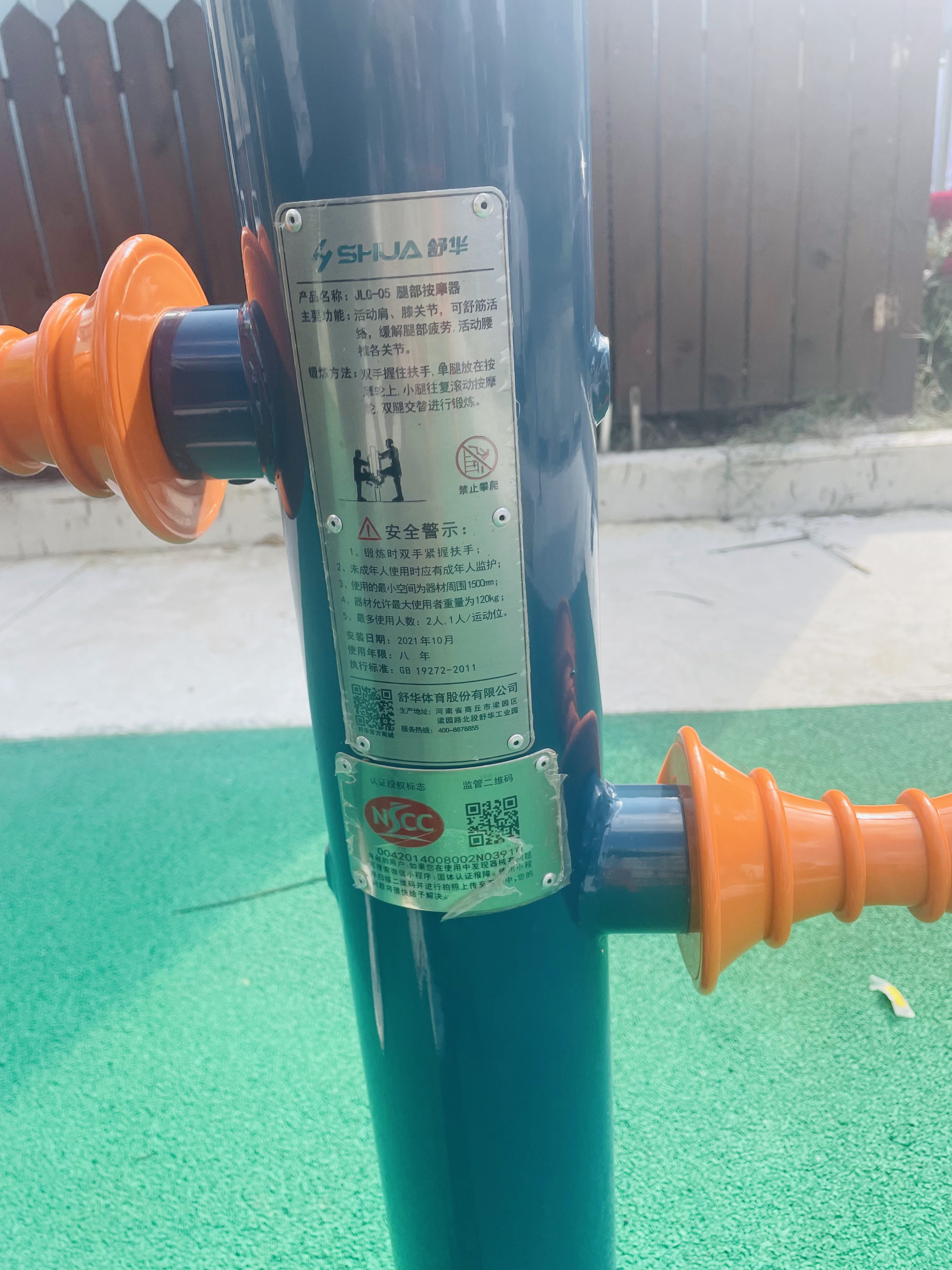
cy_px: 635
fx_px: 953
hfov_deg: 53.1
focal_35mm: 26
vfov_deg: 67.3
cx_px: 476
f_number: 1.6
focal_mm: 4.2
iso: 32
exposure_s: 1/779
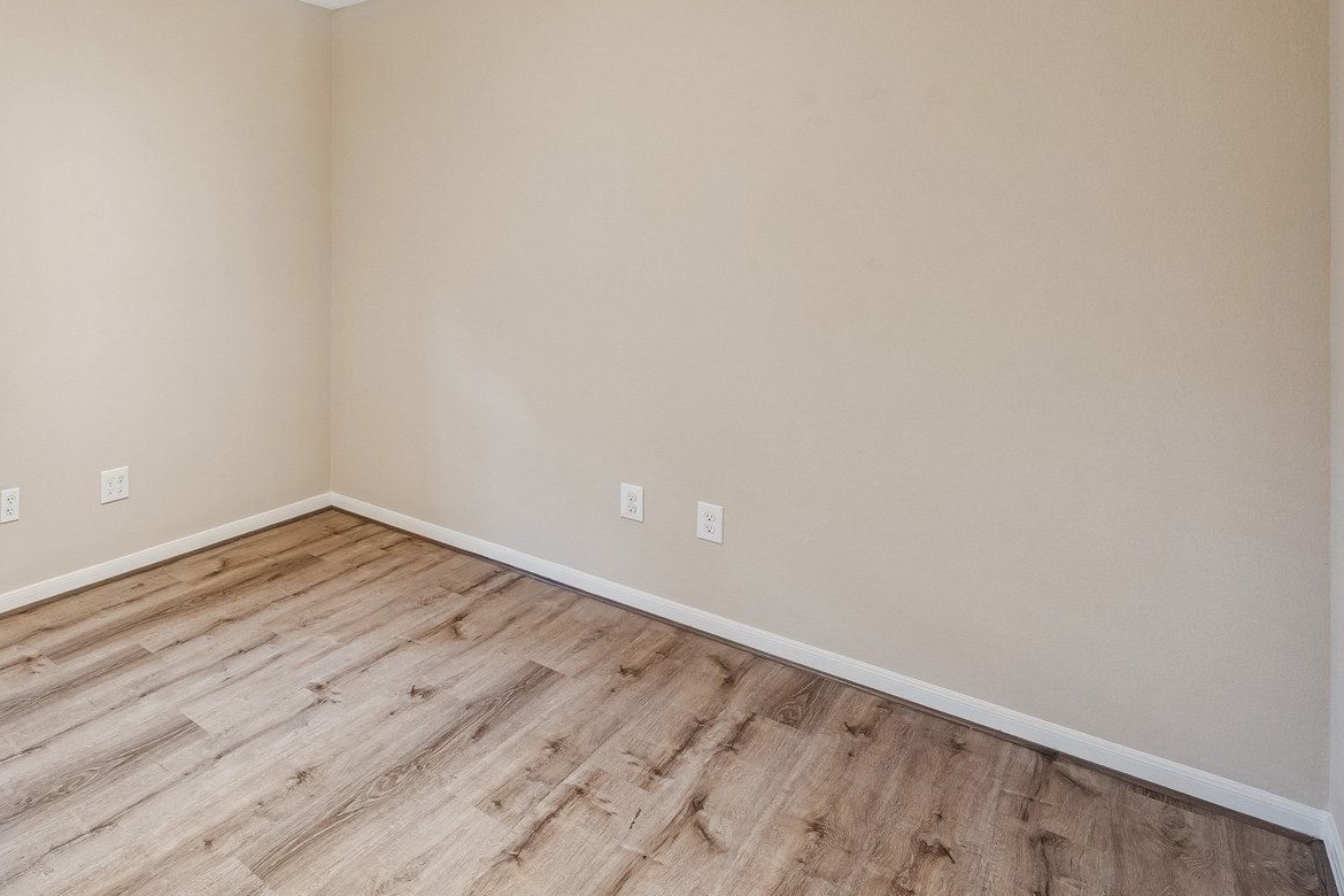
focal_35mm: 21
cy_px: 220
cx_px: 269
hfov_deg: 72.8
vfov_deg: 56.4
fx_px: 784
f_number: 8
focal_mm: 12
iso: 640
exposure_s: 1/10
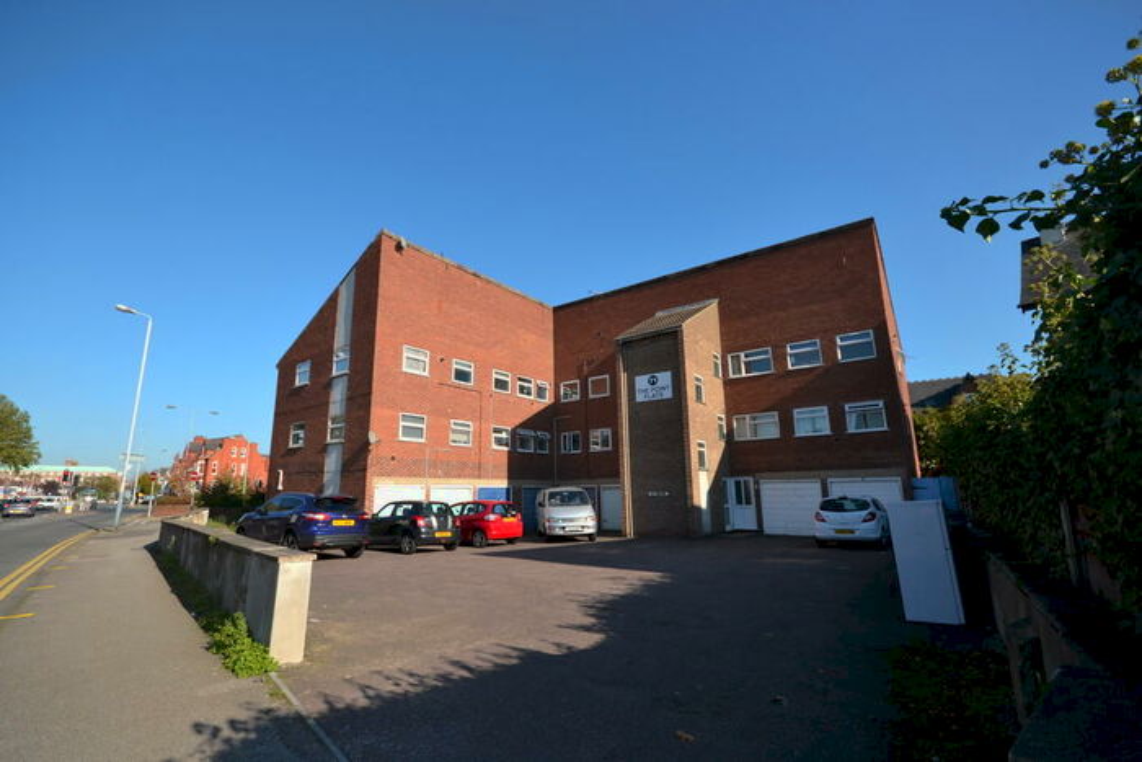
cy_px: 381
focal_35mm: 15
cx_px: 571
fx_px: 476
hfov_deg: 100.4
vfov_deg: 77.4
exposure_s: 1/200
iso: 100
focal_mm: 10
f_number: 8
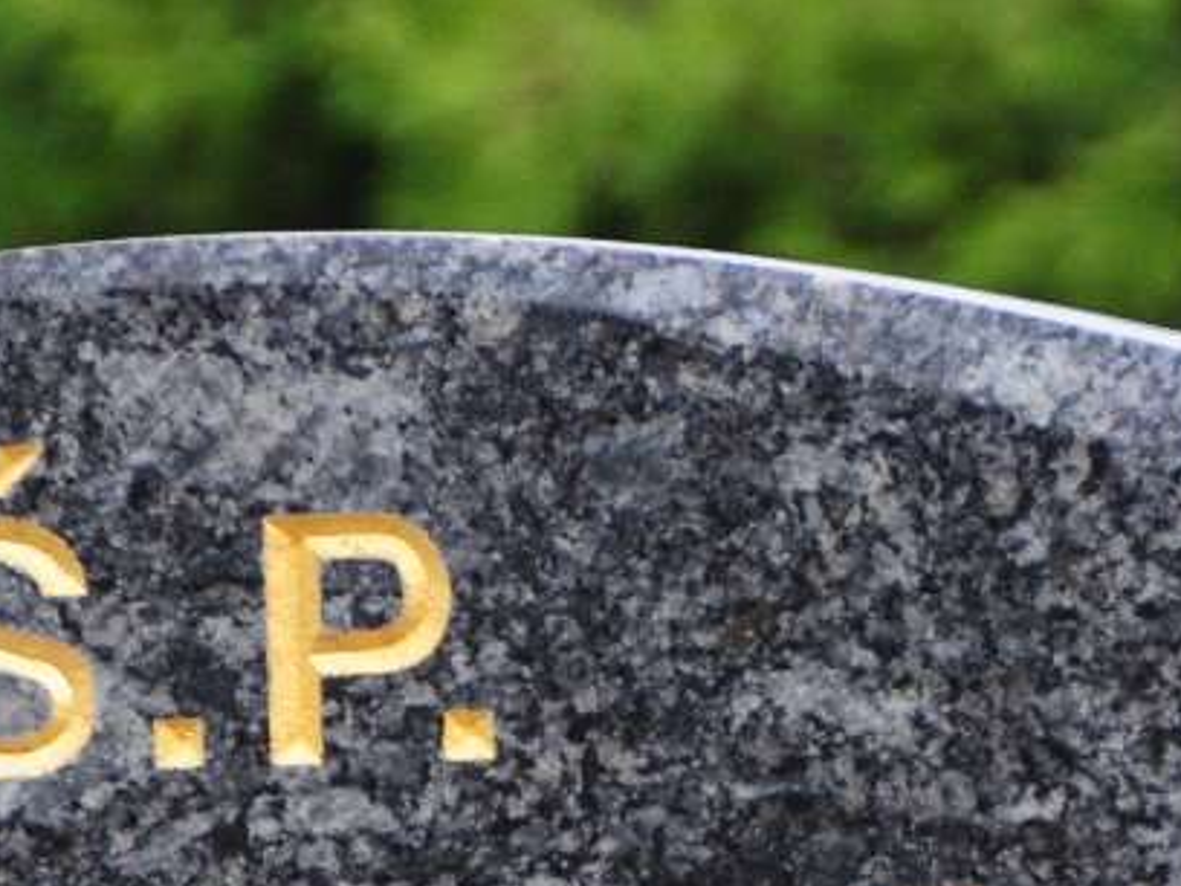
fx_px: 24548
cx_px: 1308
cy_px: 1454
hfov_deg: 2.8
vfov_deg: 2.1
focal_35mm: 720
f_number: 7.1
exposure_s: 1/320
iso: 500
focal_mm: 95
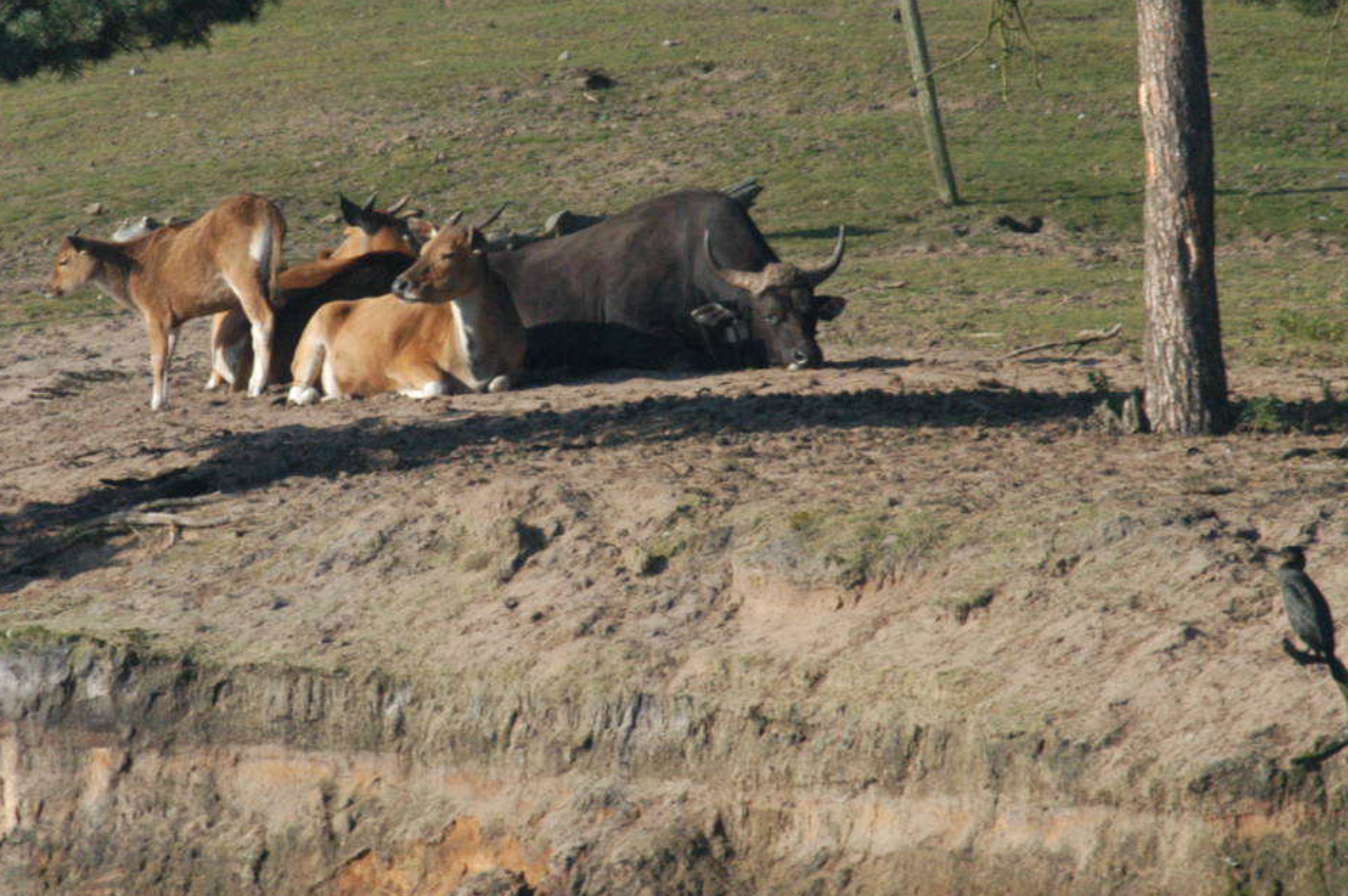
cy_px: 358
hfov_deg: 2.7
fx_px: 28657
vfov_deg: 1.8
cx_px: 440
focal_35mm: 766
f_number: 9
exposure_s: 1/640
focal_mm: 300
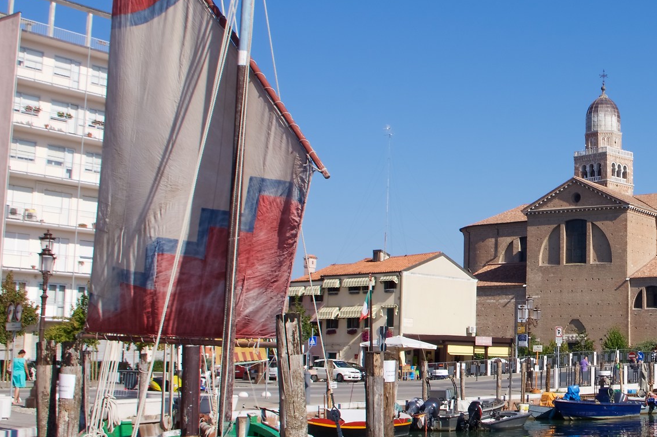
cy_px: 233
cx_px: 603
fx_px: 1039
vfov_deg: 23.7
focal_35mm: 57
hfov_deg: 33.1
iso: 100
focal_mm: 18
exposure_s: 1/125
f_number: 11
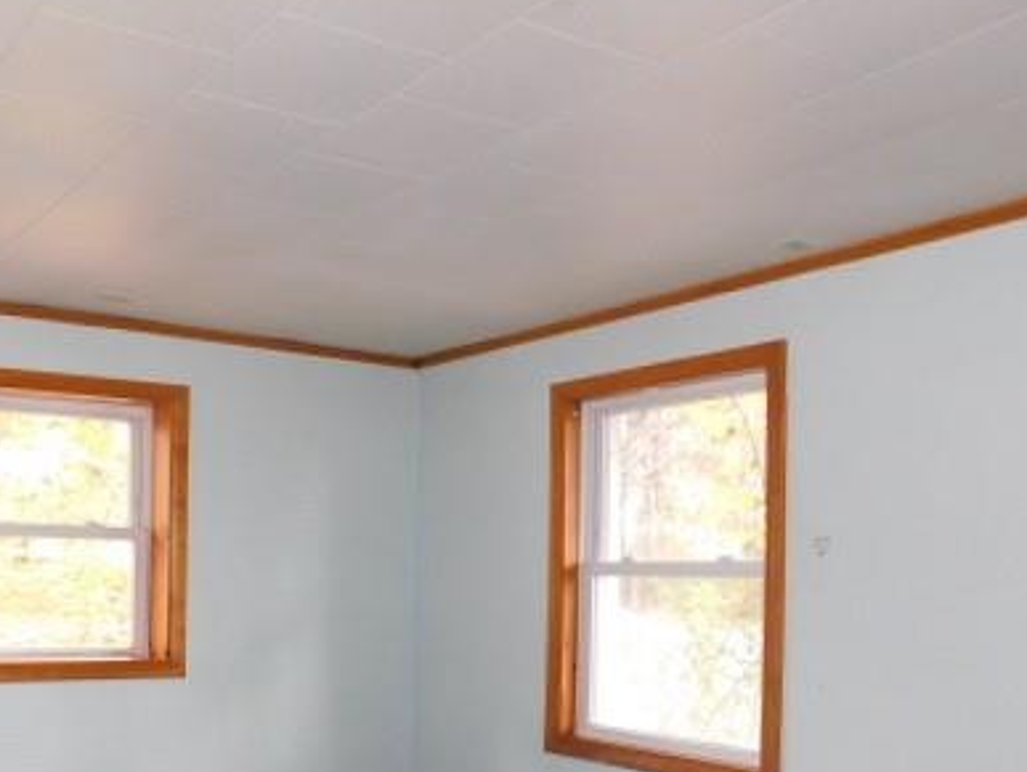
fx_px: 1128
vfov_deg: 36.7
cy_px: 600
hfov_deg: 47.4
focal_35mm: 38
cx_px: 276
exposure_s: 1/30
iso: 200
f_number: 3
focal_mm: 4
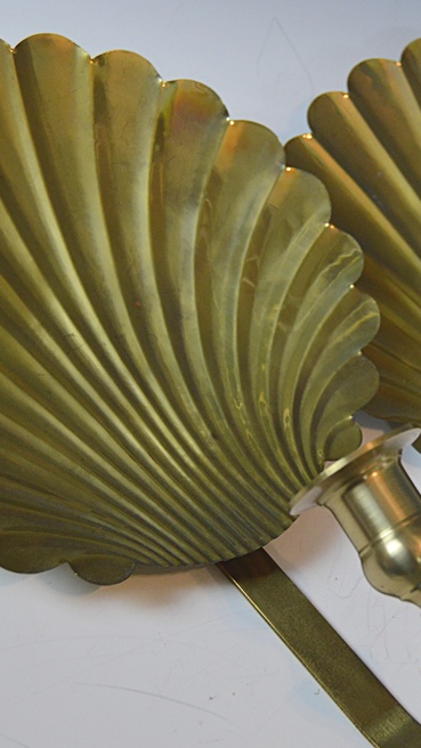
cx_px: 351
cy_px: 378
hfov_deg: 17.8
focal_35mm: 67
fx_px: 1330
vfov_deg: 31.4
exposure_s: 1/60
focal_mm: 28
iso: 900
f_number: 4
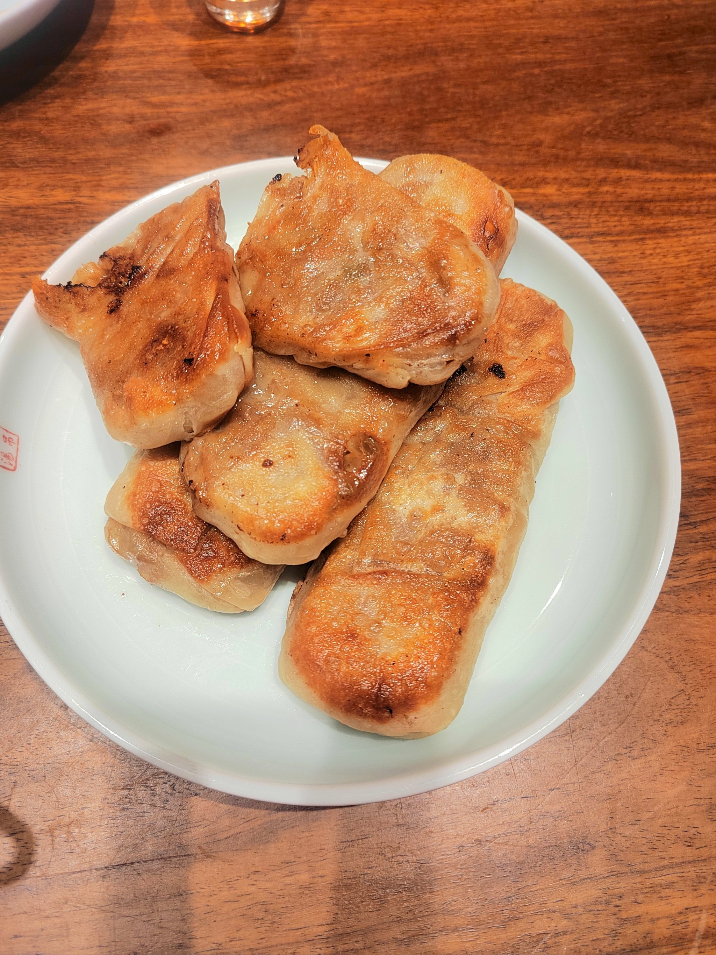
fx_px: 634
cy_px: 478
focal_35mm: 23
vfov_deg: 73.9
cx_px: 358
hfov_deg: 58.9
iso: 609
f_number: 1.9
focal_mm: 5.52
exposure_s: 1/100
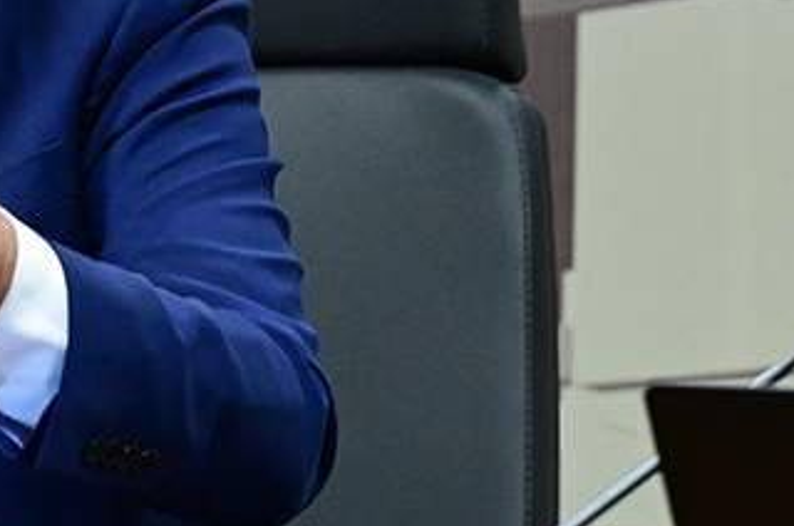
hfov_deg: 3.9
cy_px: -15
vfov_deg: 2.6
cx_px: -102
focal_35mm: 524
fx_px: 11534
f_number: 4
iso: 4000
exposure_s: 1/200
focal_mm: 130
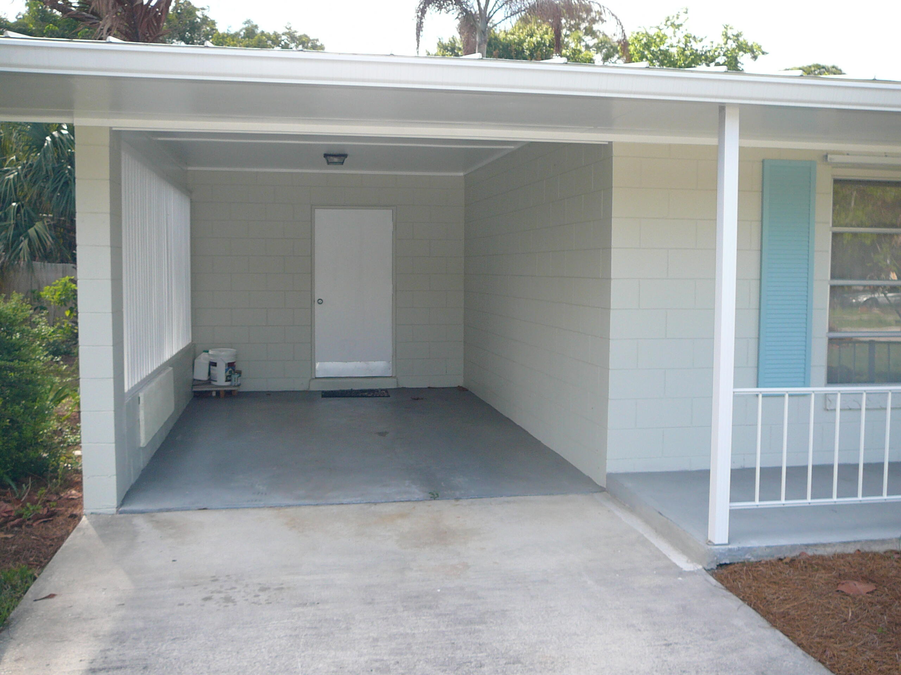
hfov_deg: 52.6
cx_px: 450
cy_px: 338
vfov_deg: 40.7
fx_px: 911
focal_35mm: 35
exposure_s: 1/200
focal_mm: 5.2
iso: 80
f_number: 2.8
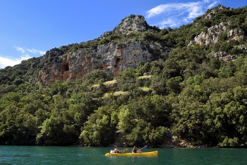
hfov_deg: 63.7
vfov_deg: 45.0
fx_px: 199
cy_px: 82
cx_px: 124
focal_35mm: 29
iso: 200
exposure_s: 1/320
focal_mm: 29
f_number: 10
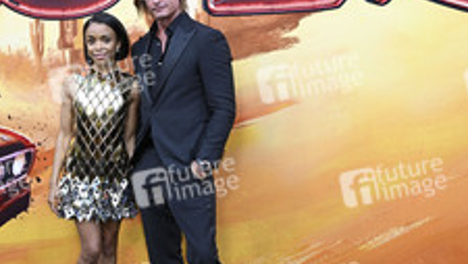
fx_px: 832
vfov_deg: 18.0
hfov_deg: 31.0
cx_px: 130
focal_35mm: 67
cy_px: 131
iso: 1000
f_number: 5.6
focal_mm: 32
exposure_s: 1/200
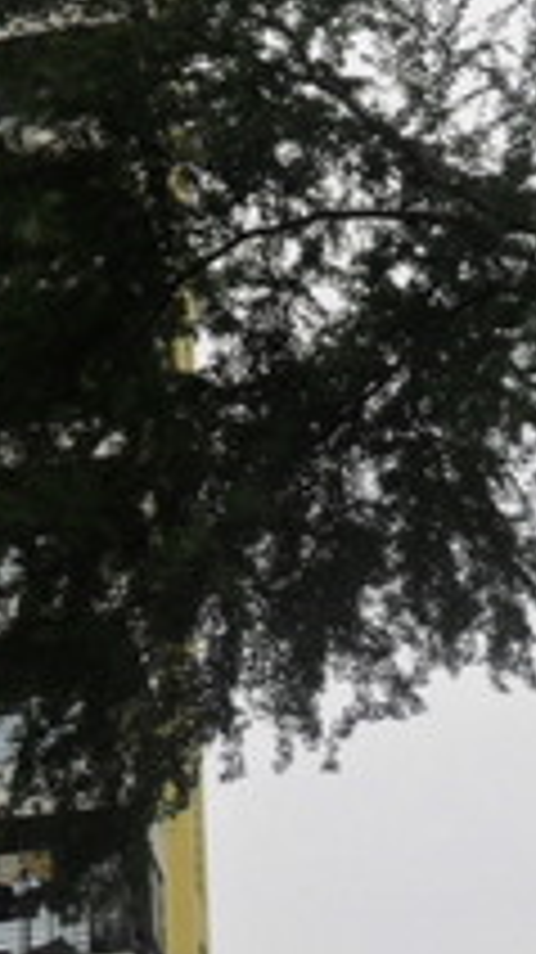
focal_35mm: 89
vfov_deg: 23.6
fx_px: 2252
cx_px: 9
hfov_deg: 13.4
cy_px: 202
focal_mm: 4.9
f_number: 3.5
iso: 100
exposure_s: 1/30
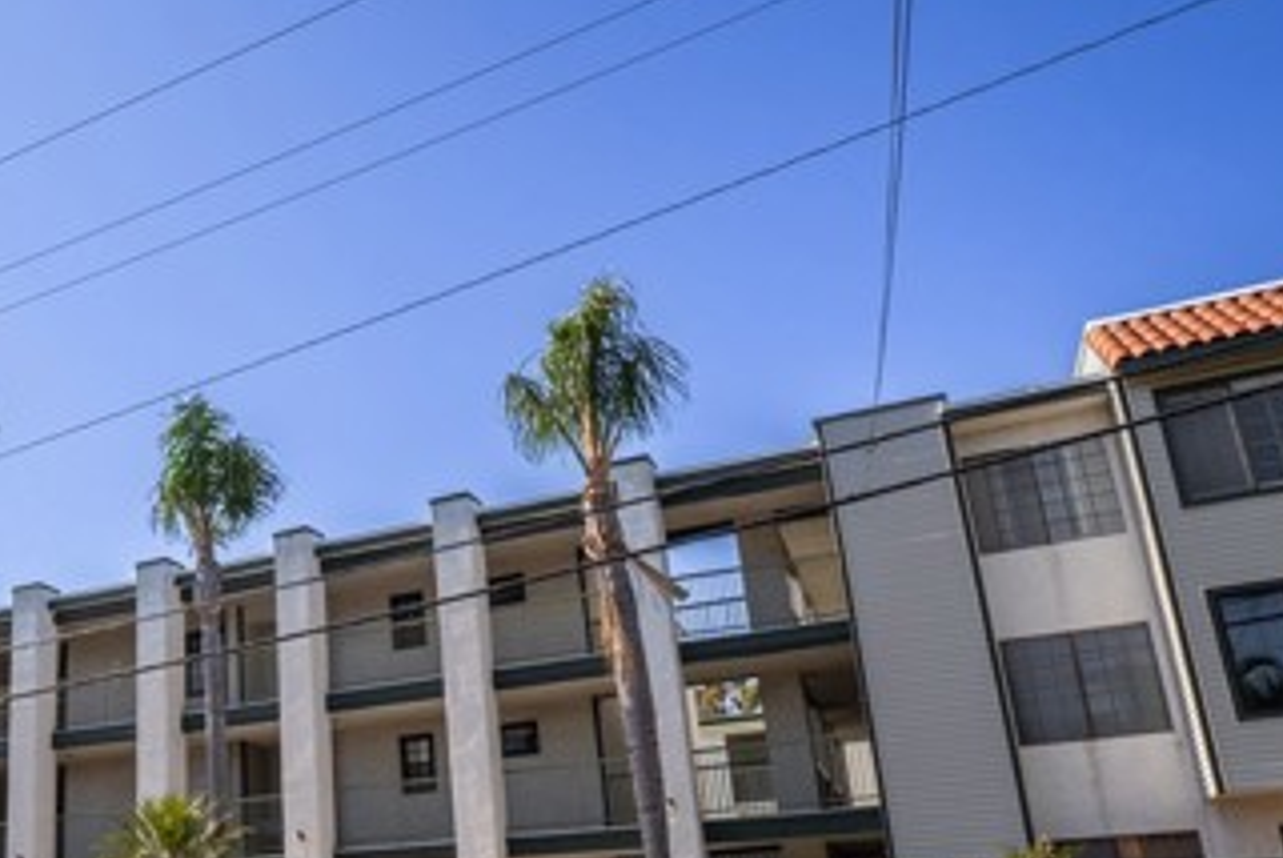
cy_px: 587
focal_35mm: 33
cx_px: 249
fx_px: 1177
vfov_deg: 39.5
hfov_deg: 53.2
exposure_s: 1/2500
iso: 200
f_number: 8
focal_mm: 11
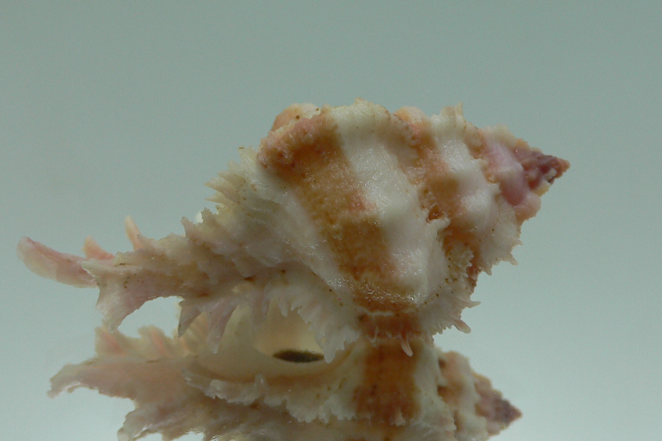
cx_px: 294
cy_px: 239
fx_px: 827
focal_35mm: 45
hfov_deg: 43.5
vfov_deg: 29.8
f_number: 2.8
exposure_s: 1/100
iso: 80
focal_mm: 4.6
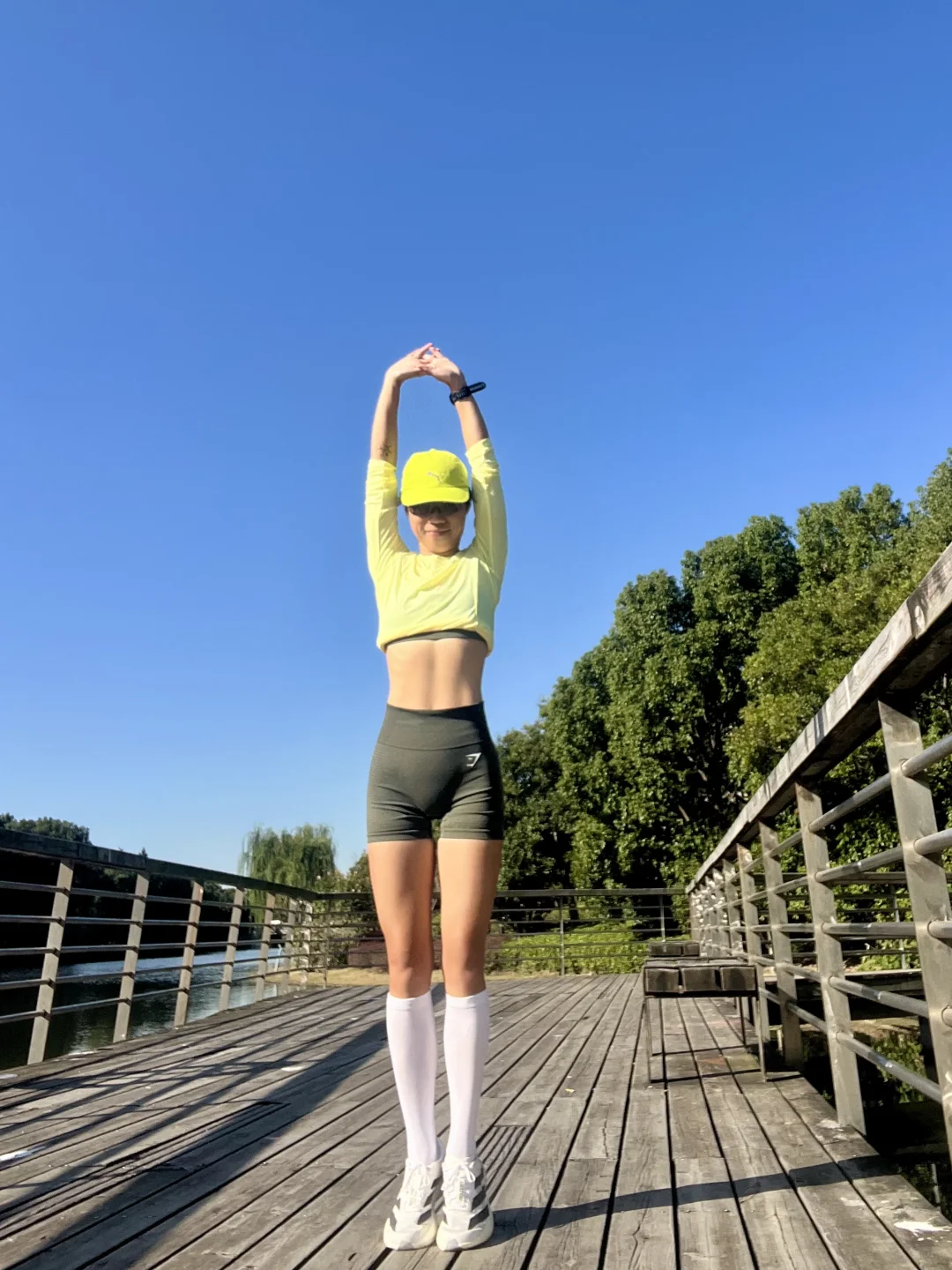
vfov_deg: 73.9
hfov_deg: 58.9
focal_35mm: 23
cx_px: 476
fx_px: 843
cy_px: 635
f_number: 2.2
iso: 32
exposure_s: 1/1458
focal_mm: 2.71
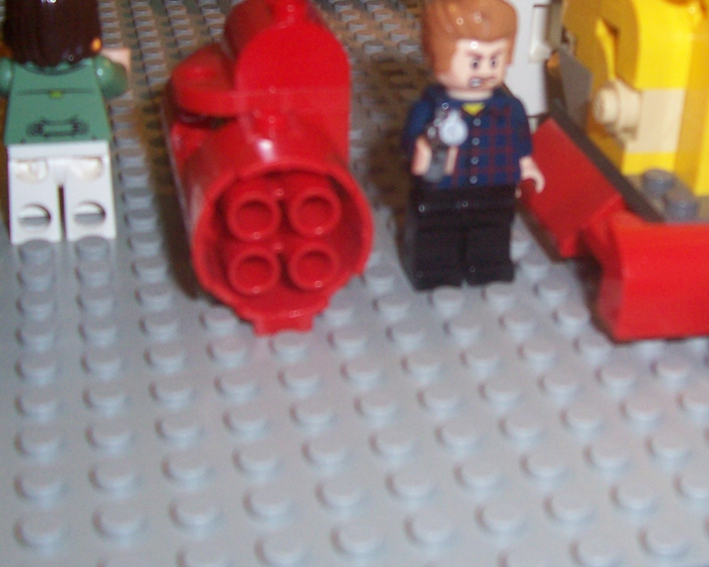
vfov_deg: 25.1
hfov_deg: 31.0
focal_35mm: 60
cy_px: 140
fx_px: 1259
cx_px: 513
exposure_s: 1/60
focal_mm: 5.6
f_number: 2.7
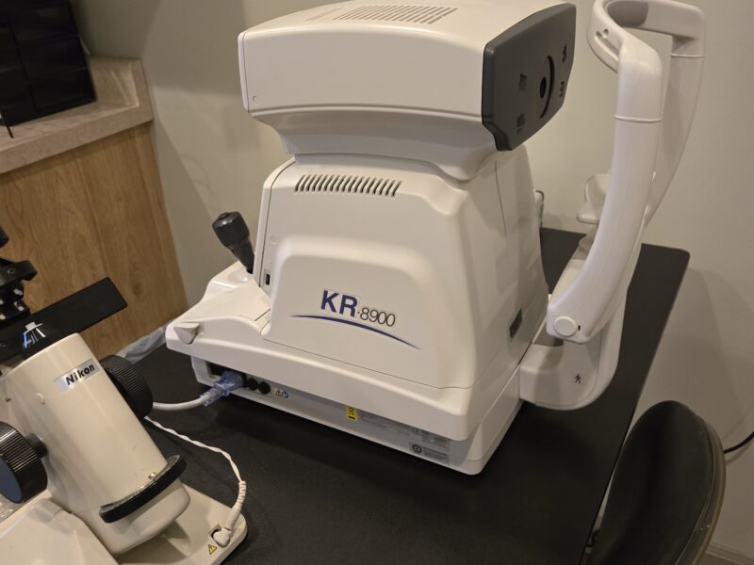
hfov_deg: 73.9
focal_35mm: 23
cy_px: 282
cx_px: 377
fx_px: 501
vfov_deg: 58.9
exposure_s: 1/60
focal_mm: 5.4
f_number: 1.8
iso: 640
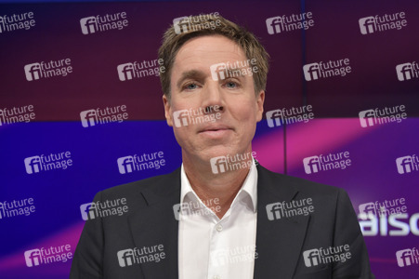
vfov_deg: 23.3
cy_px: 140
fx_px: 675
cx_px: 210
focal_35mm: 58
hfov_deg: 34.5
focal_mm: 58
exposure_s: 1/200
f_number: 5.6
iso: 2000
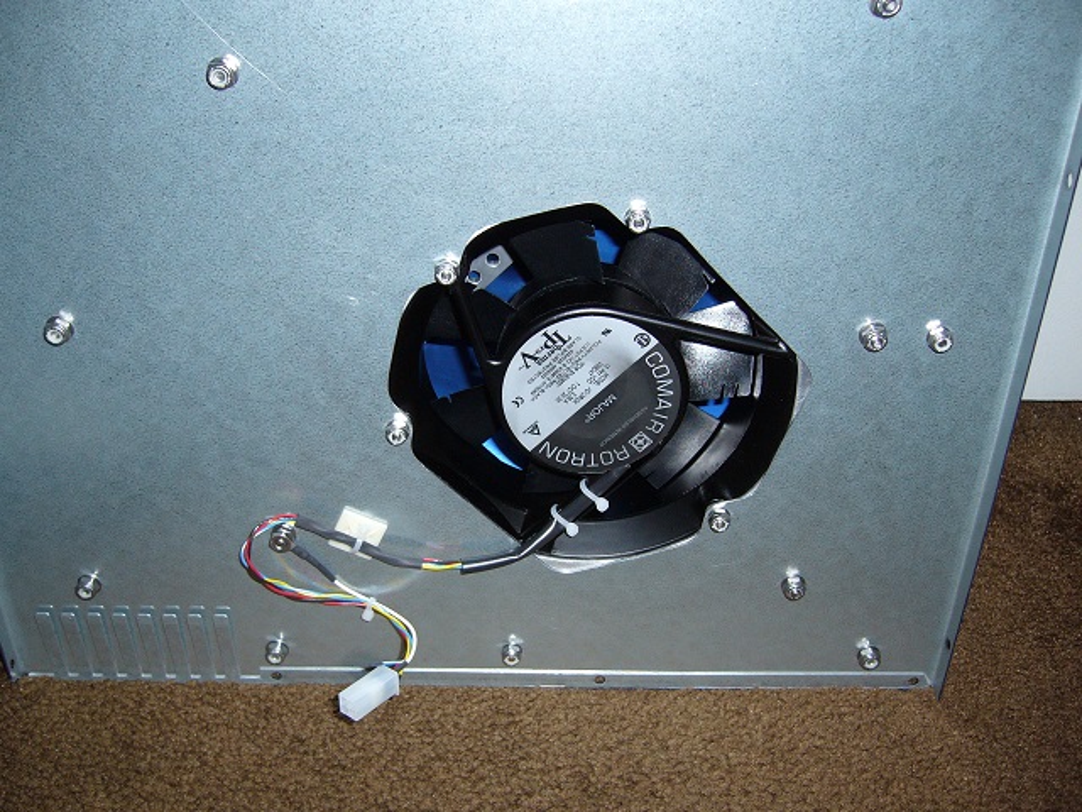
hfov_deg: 52.6
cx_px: 541
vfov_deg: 40.7
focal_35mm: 35
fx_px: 1094
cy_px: 406
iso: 100
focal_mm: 5.8
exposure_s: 1/30
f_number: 2.8
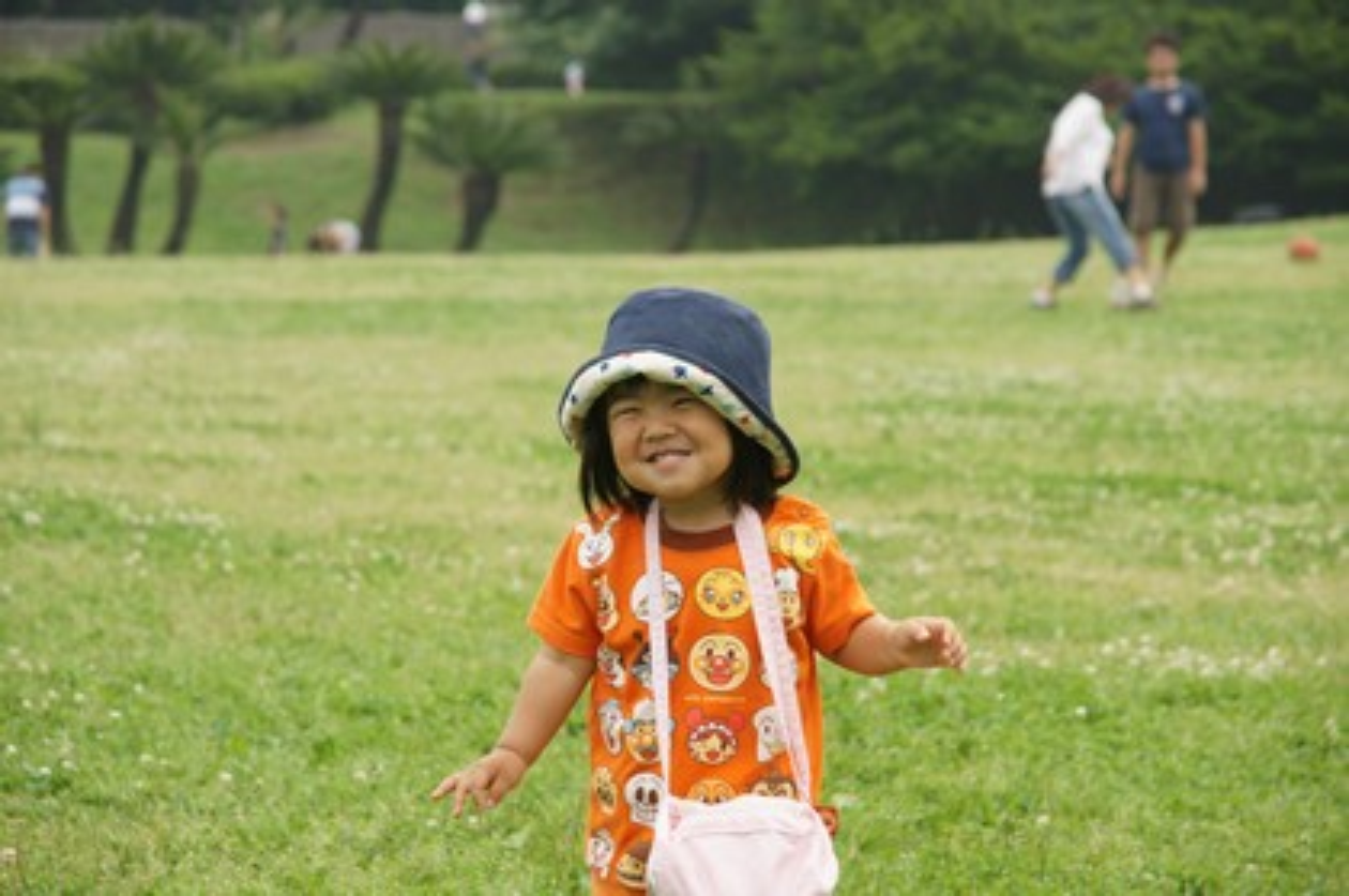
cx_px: 674
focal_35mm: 158
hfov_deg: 13.1
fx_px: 5895
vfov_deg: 8.7
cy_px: 448
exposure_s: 1/400
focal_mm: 105
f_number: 6.3
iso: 200
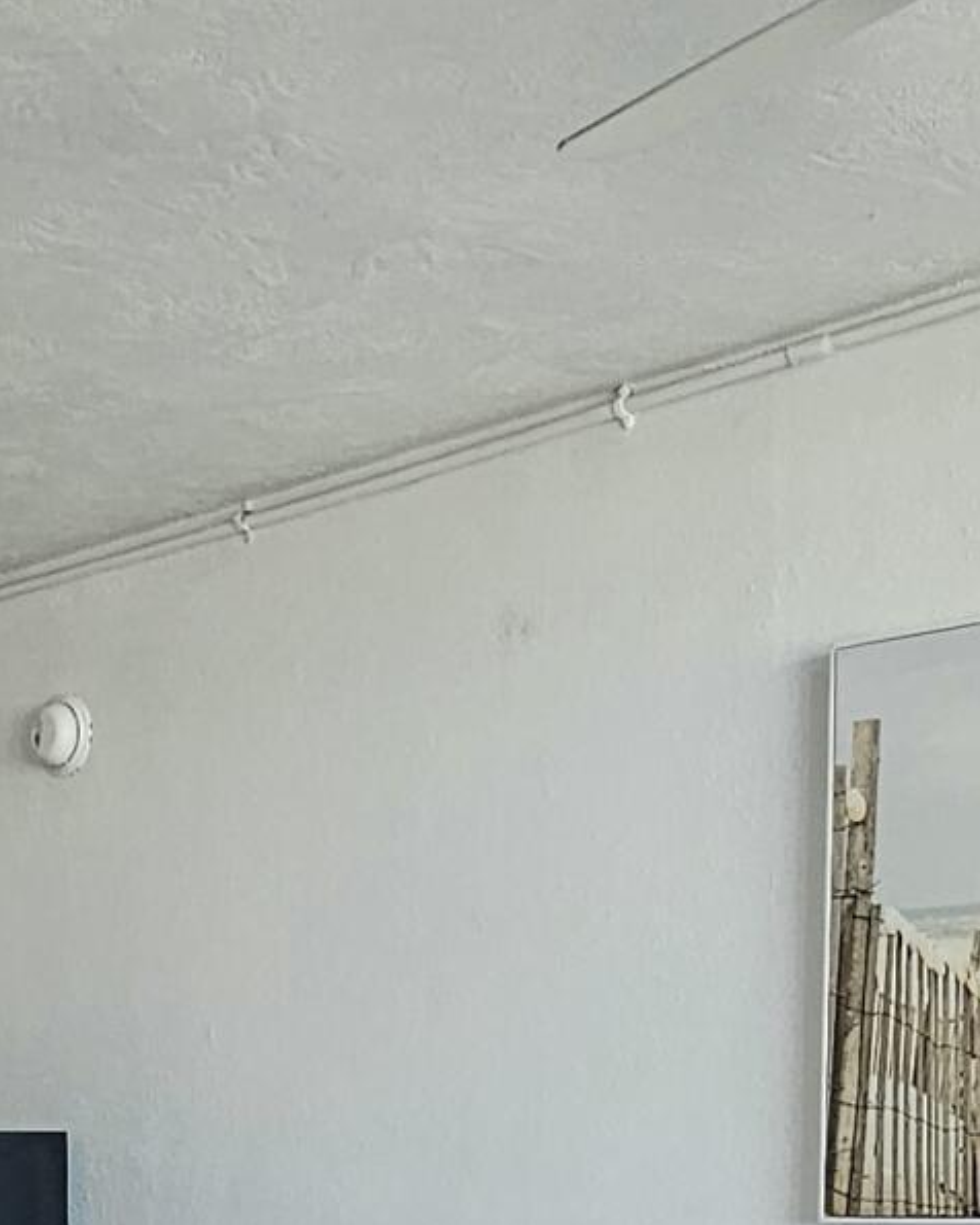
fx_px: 2320
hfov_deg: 23.3
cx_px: 117
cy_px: 1443
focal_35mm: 64
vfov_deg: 26.5
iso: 100
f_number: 2.2
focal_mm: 2.2
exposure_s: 1/60
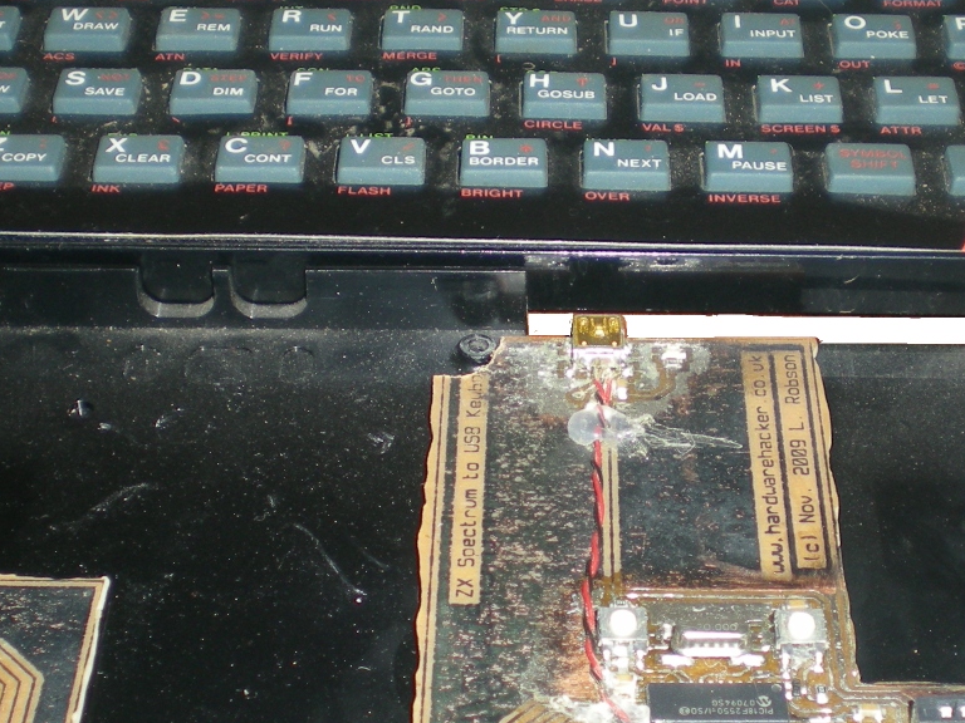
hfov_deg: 25.7
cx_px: 481
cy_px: 456
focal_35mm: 76
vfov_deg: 19.3
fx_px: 2119
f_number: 3.1
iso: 50
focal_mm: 6.3
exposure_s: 1/60
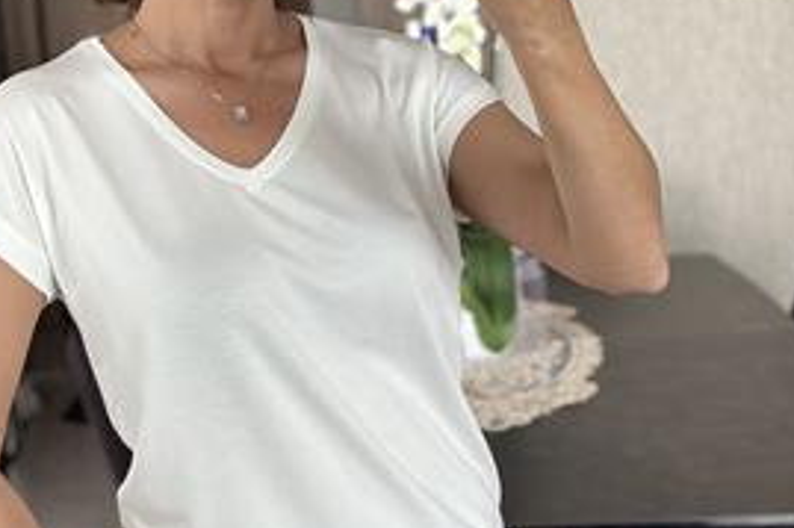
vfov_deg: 14.5
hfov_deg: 21.6
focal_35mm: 94
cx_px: 286
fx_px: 2072
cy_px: 230
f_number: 1.78
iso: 320
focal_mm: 6.86
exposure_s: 1/60
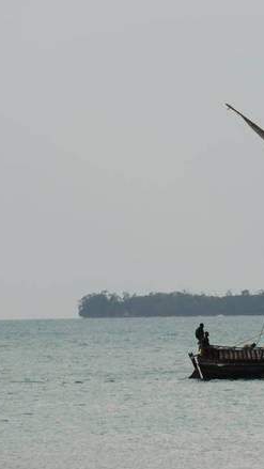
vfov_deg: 4.3
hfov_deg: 2.4
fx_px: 6246
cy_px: 222
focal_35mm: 502
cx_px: 224
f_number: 7.1
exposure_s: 1/250
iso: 100
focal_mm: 200
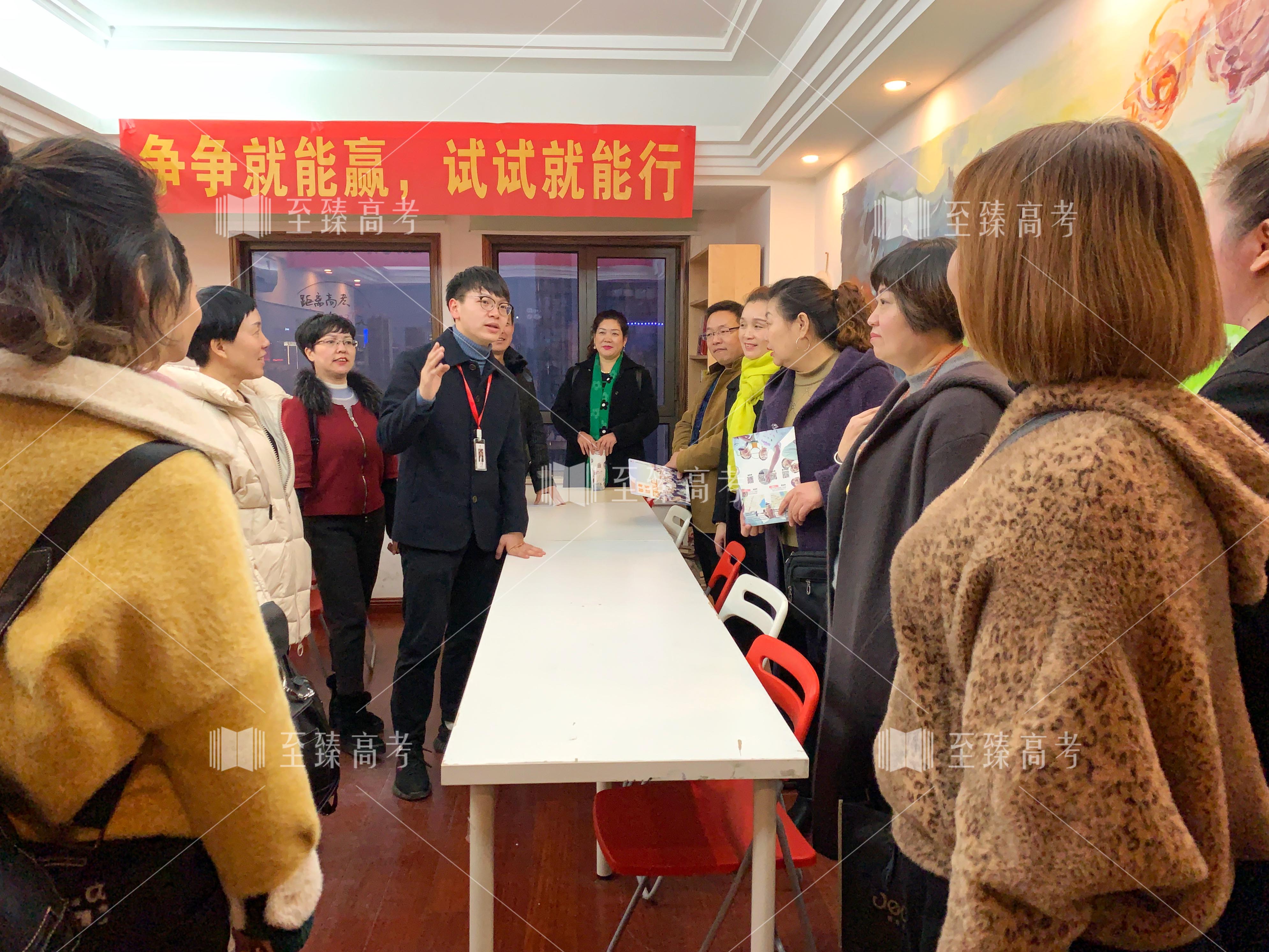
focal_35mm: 26
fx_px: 953
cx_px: 634
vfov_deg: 53.1
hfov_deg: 67.3
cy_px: 476
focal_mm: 4.25
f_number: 1.8
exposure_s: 1/50
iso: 250
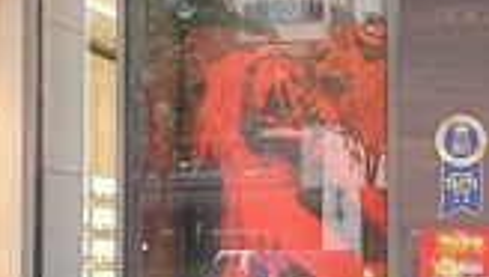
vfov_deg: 9.8
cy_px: 149
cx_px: 483
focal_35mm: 124
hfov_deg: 16.9
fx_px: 1611
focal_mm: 4.32
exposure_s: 1/100
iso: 100
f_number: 2.4
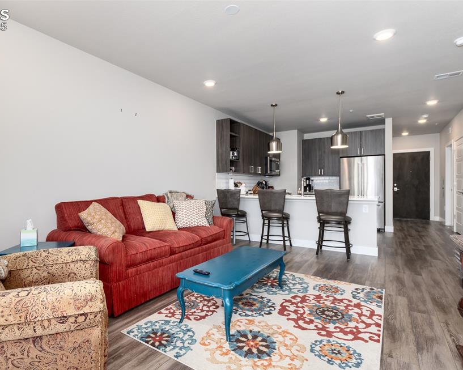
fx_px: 274
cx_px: 186
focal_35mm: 20
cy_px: 193
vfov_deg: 68.0
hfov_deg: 79.5
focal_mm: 11
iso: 500
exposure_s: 1/160
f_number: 7.1
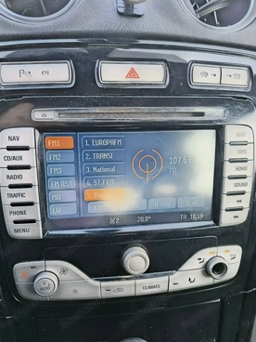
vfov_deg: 69.3
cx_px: 126
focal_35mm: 25
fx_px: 247
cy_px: 180
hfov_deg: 54.9
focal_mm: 5.54
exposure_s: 1/100
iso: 64
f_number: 1.8
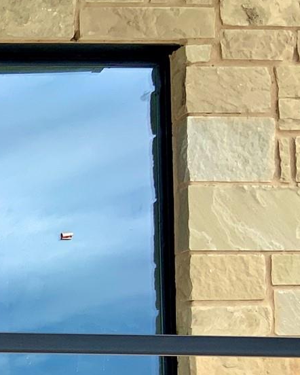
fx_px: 1165
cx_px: -258
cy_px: 388
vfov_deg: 17.8
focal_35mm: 105
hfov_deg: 13.1
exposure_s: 1/728
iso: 16
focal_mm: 3
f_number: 1.8
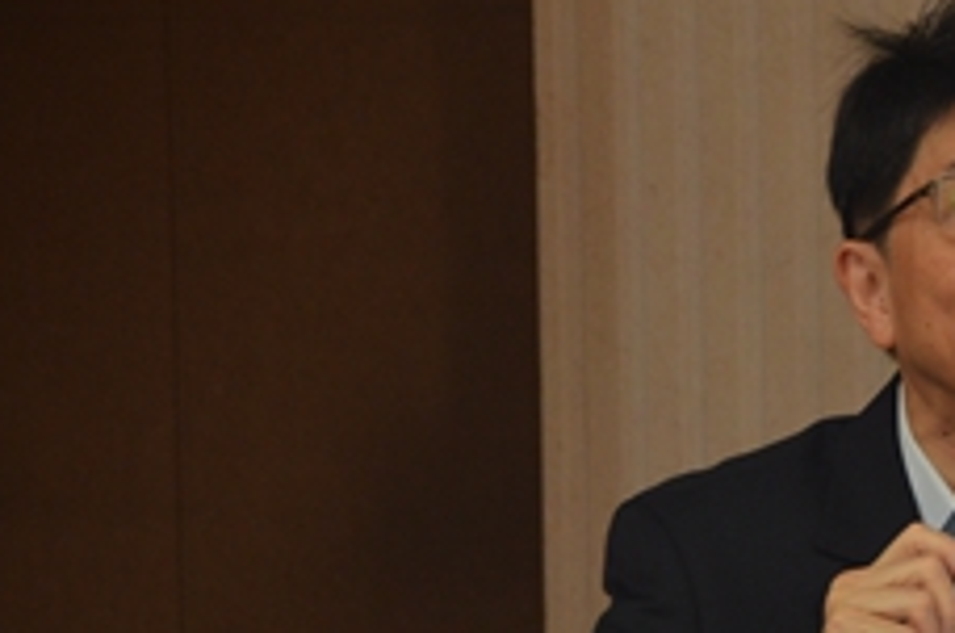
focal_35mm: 402
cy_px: 539
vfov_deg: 3.4
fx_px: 10642
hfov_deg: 5.1
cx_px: 1043
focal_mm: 122
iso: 1250
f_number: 5.6
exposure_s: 1/30
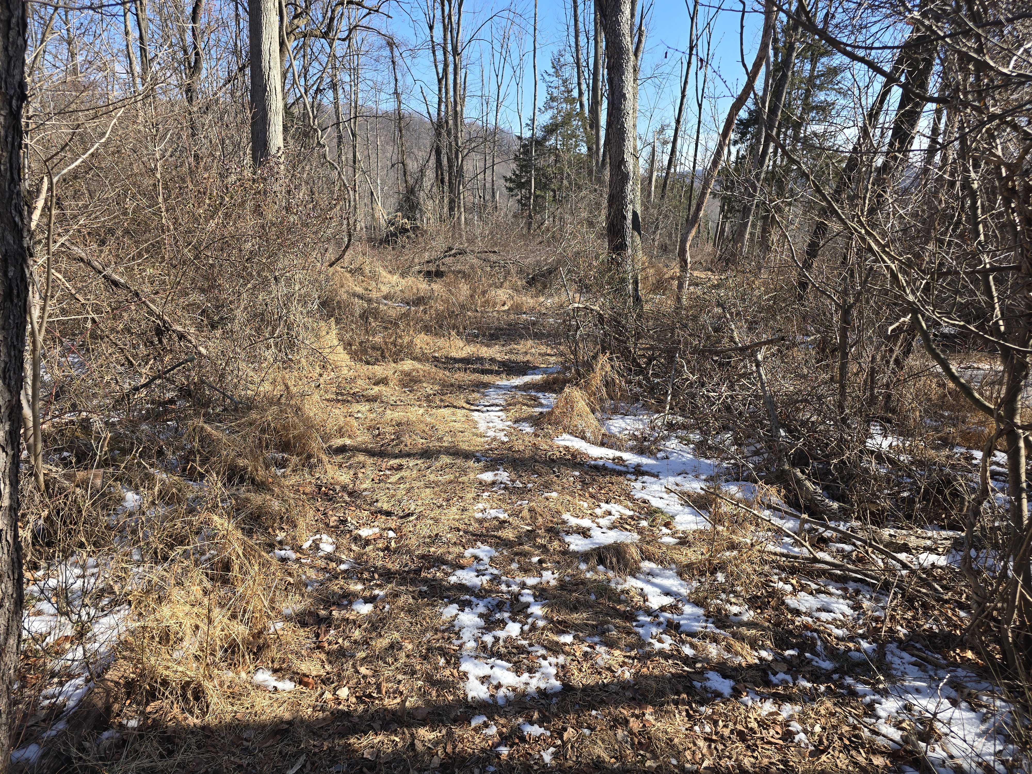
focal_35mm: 23
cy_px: 387
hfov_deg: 73.9
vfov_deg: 58.9
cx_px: 516
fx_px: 686
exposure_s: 1/343
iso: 12
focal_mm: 6.3
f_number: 1.7
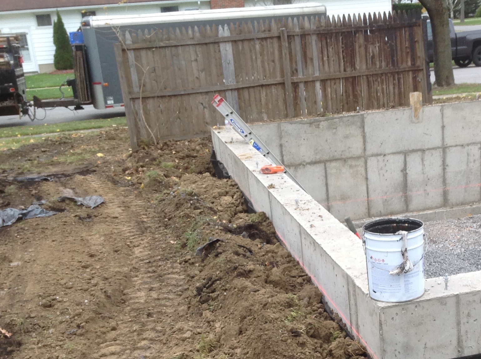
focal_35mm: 59
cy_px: 287
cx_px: 355
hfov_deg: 32.2
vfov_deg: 24.4
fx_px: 818
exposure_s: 1/151
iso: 50
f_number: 2.4
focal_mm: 4.28
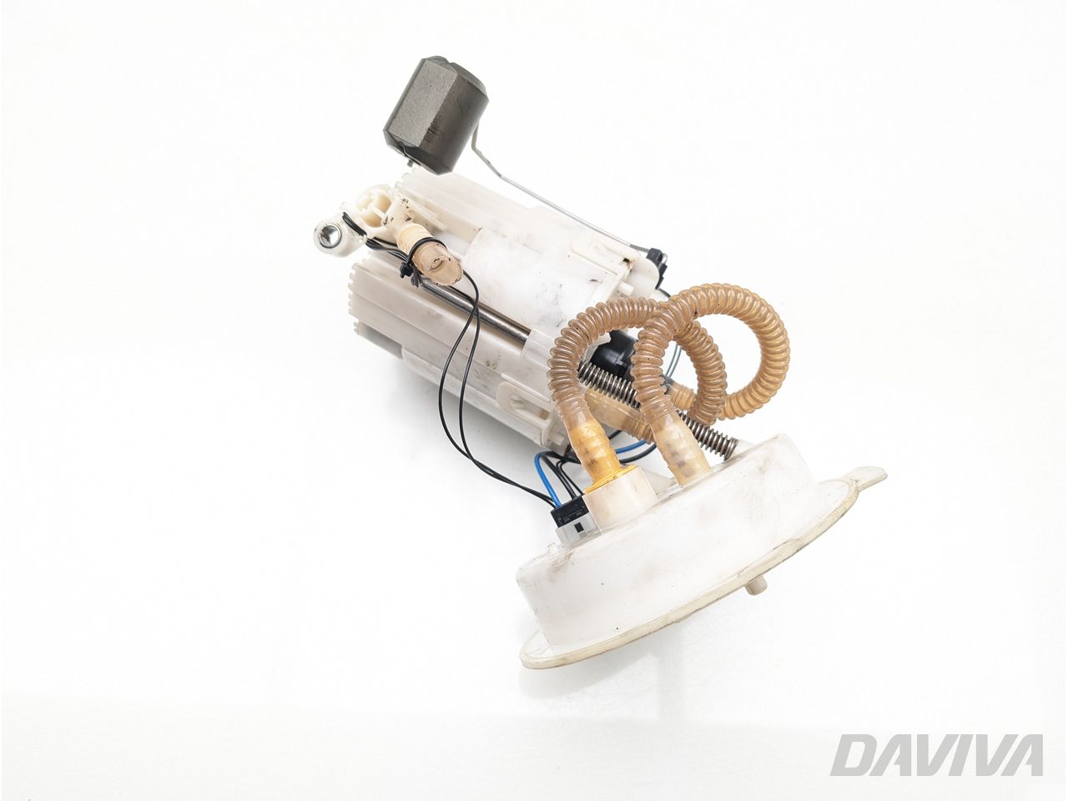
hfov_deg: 71.6
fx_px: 740
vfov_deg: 56.8
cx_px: 534
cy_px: 400
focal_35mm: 24
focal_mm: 6.9
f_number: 1.68
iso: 30
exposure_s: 1/90
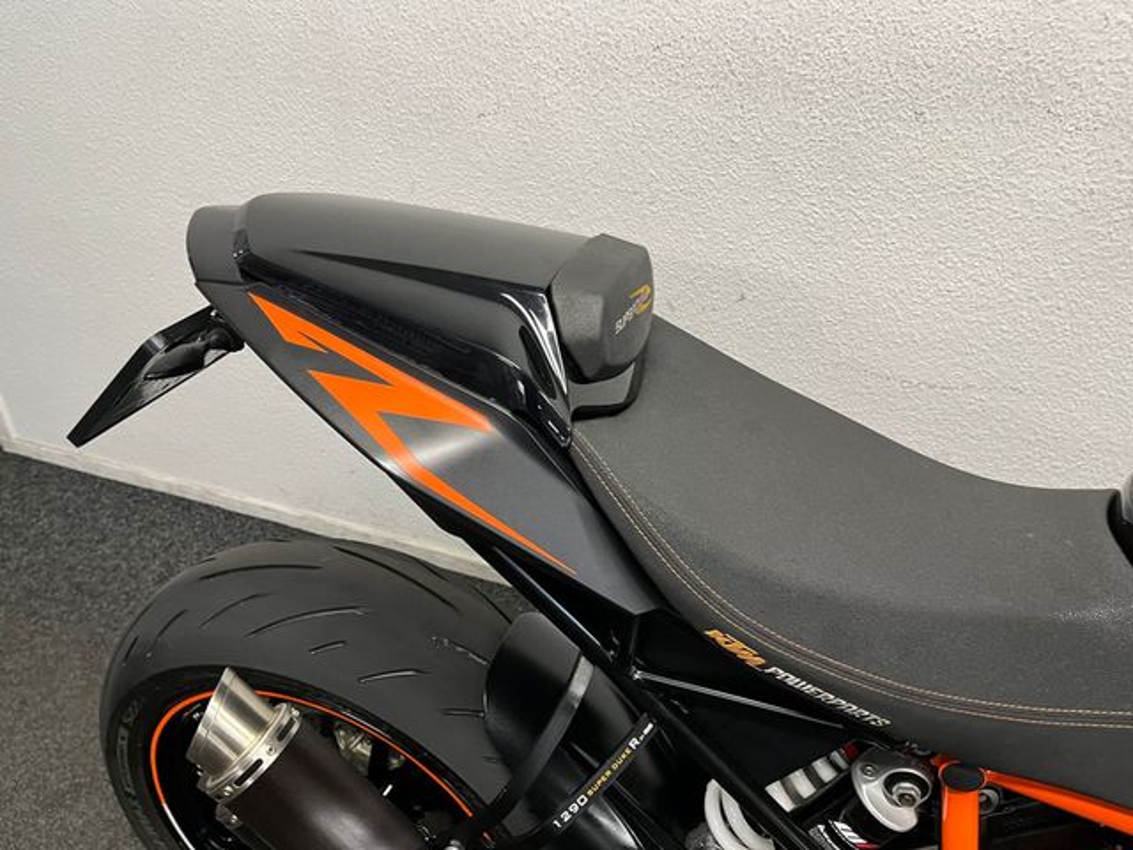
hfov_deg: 67.3
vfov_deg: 53.1
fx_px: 851
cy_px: 425
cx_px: 566
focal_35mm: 26
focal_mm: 5.1
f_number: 1.6
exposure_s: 1/50
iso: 100
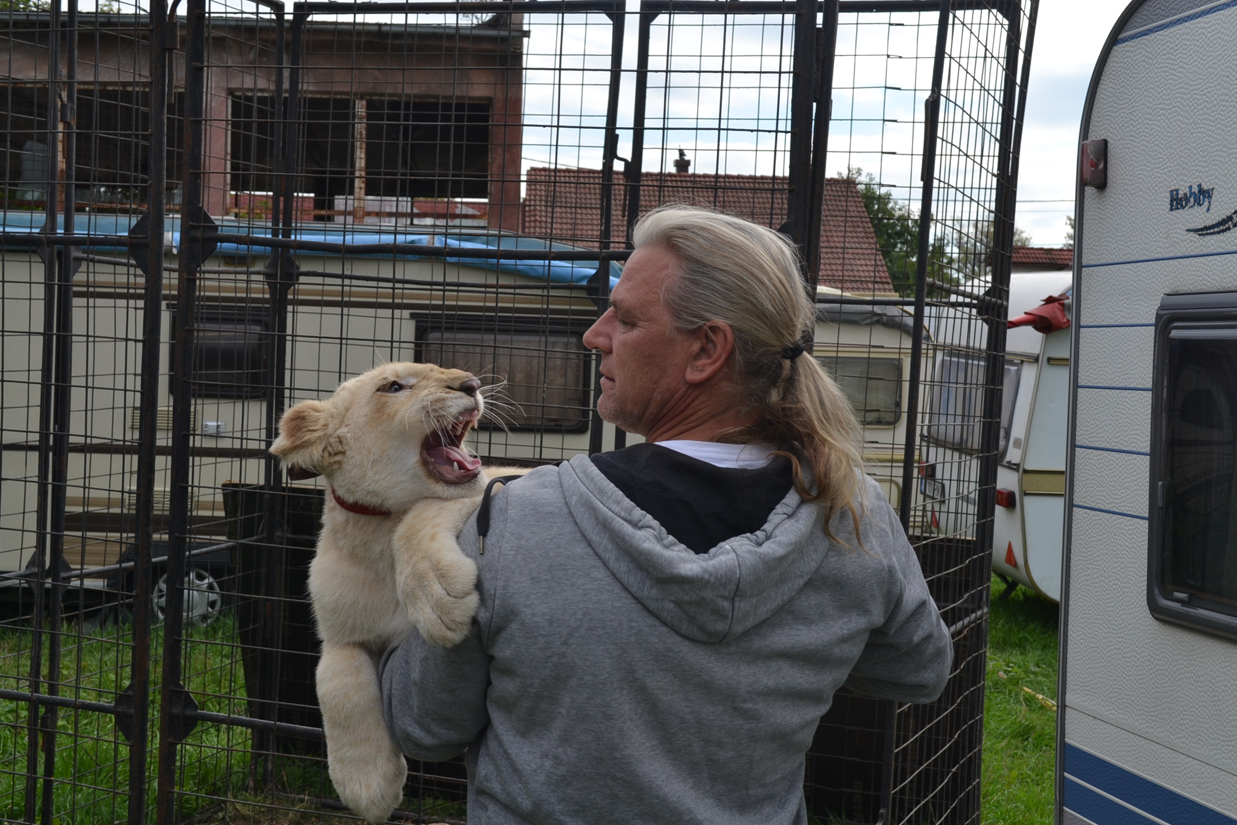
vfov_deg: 27.5
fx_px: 1684
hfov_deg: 40.3
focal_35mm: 49
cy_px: 413
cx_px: 619
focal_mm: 32
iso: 100
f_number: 6.3
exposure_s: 1/160
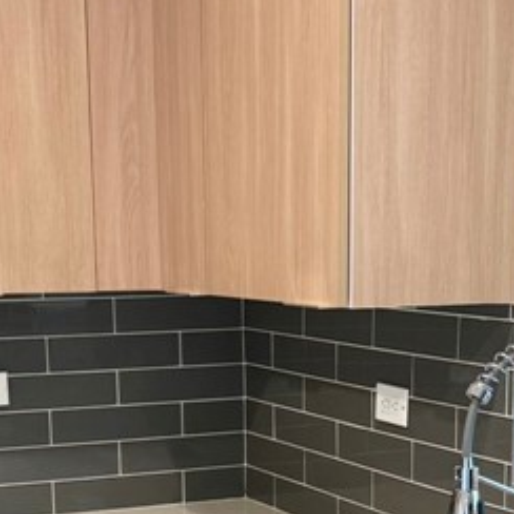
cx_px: 268
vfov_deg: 18.8
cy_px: 550
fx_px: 1495
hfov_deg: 19.5
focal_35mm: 89
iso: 160
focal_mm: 6.76
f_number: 1.78
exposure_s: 1/60
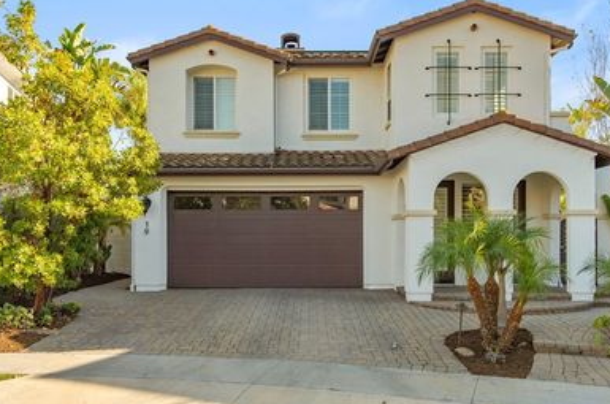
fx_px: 440
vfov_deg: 49.3
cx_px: 382
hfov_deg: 68.4
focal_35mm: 26
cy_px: 185
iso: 100
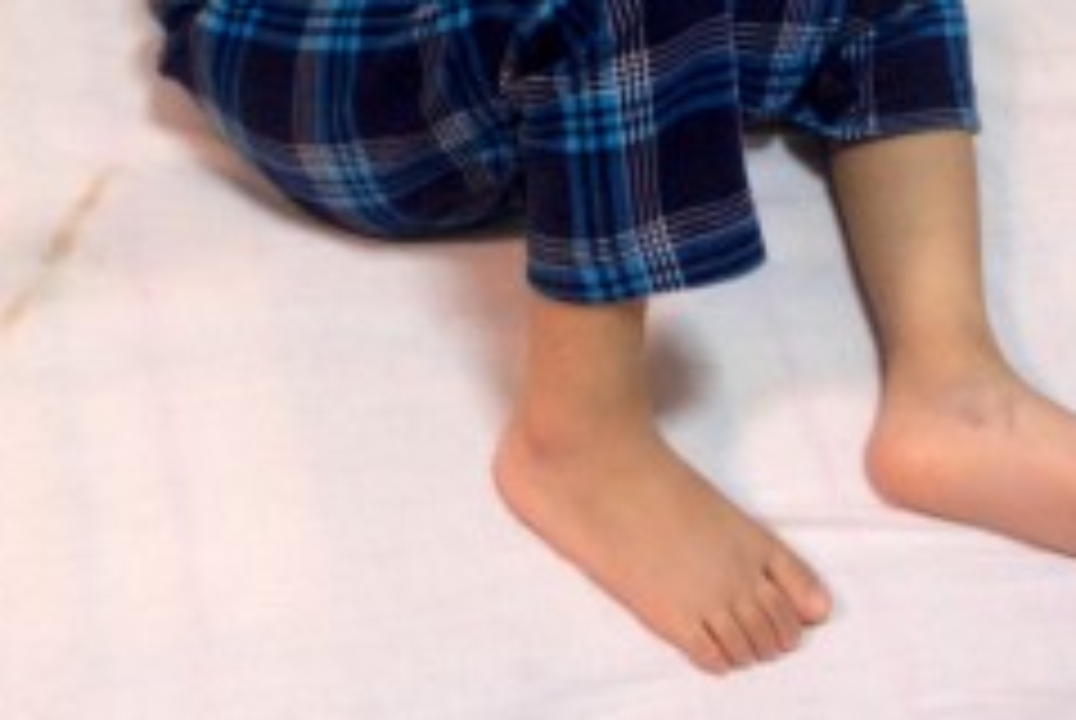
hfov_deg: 27.7
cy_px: -252
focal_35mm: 73
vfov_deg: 17.4
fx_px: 2185
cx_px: 491
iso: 160
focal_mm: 4.28
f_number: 2.4
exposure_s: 1/20
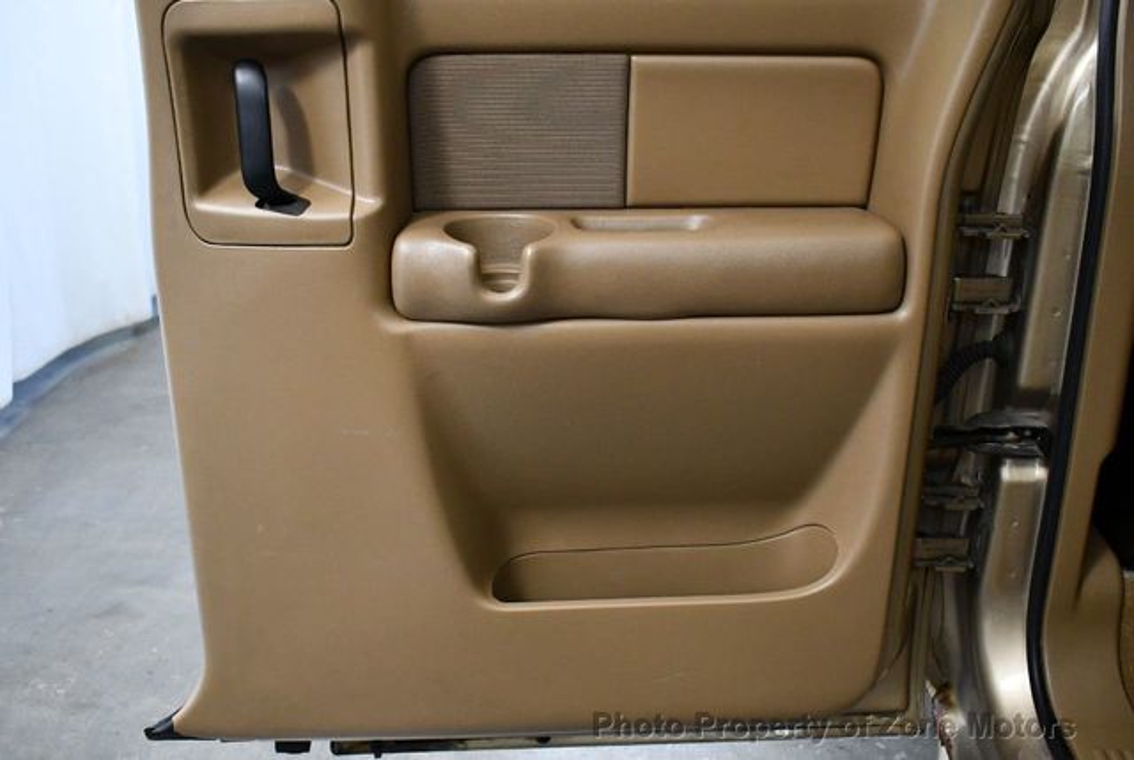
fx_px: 1136
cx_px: 567
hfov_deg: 53.1
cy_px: 380
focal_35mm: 36
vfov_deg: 37.0
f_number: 3.5
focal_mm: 18
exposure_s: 1/125
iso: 2000
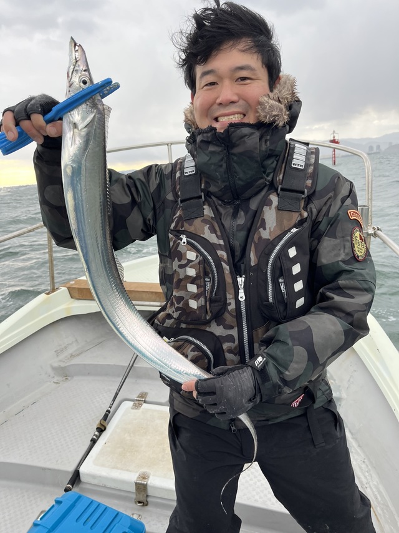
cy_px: 266
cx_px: 200
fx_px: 400
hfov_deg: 53.0
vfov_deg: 67.3
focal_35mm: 26
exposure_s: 1/309
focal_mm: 5.1
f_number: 1.6
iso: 50
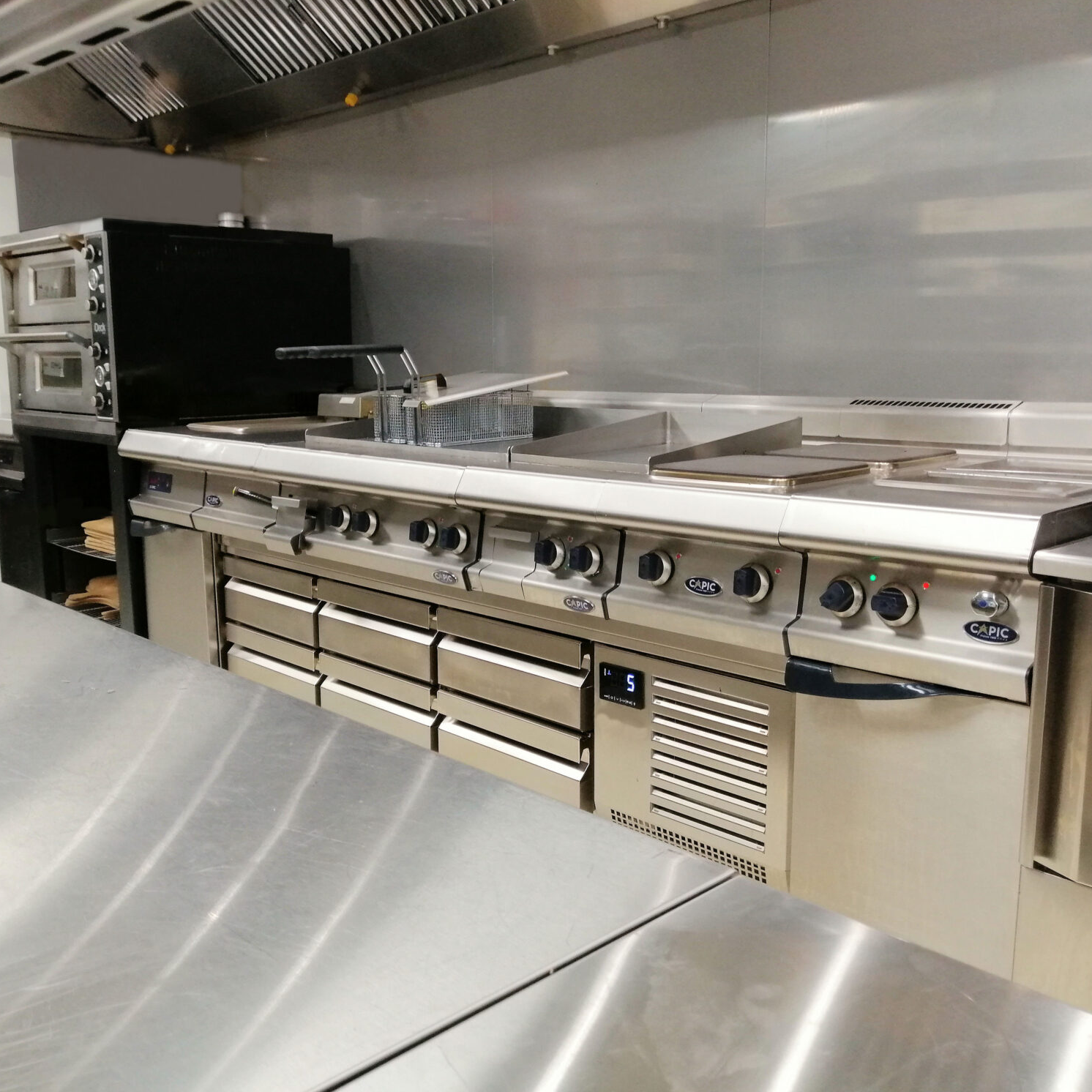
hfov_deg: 51.1
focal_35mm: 32
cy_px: 546
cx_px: 528
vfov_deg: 51.1
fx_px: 1142
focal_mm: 3.95
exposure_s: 1/100
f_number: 1.8
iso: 200
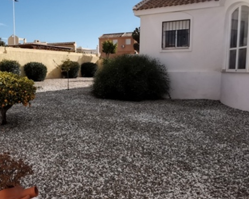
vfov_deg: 42.2
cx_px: 85
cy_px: 94
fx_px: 258
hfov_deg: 50.7
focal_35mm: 35
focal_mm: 2.35
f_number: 2.2
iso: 50
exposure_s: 1/1876
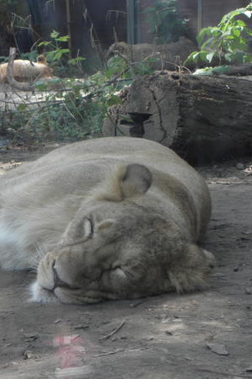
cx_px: 28
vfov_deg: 18.1
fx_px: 1188
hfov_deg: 12.0
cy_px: 200
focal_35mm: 113
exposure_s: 1/80
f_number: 3.9
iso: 125
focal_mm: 13.82
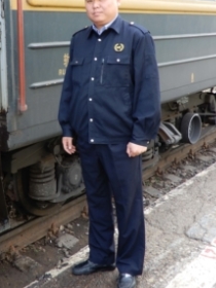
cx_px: 49
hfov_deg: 28.6
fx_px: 416
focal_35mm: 50
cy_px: 94
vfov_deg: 37.7
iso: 80
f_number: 3.5
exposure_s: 1/30
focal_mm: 5
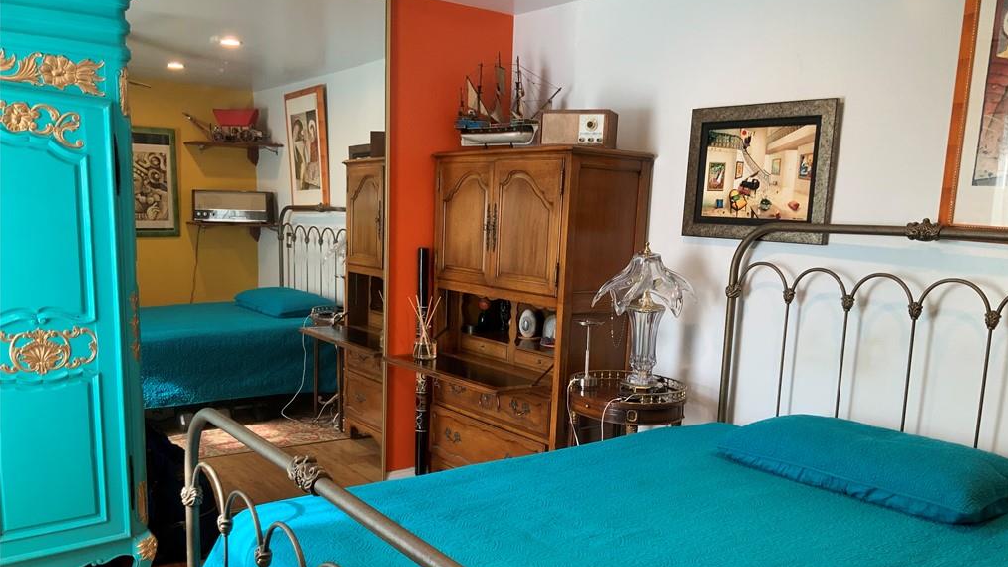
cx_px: 509
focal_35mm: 32
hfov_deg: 61.0
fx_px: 855
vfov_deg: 36.4
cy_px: 370
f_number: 1.8
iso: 80
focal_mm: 3
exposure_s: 1/60
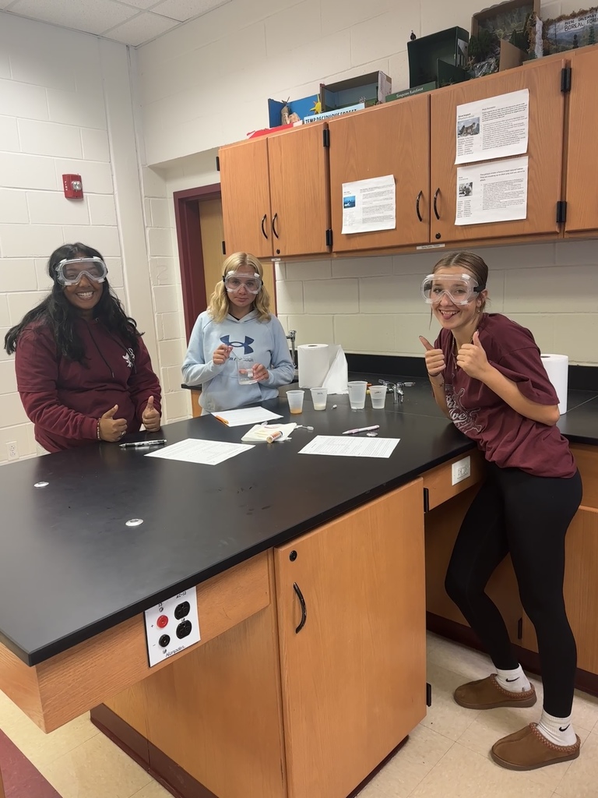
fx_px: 553
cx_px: 299
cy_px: 399
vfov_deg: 71.6
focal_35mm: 24
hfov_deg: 56.8
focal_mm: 6.86
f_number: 1.78
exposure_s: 1/60
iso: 125
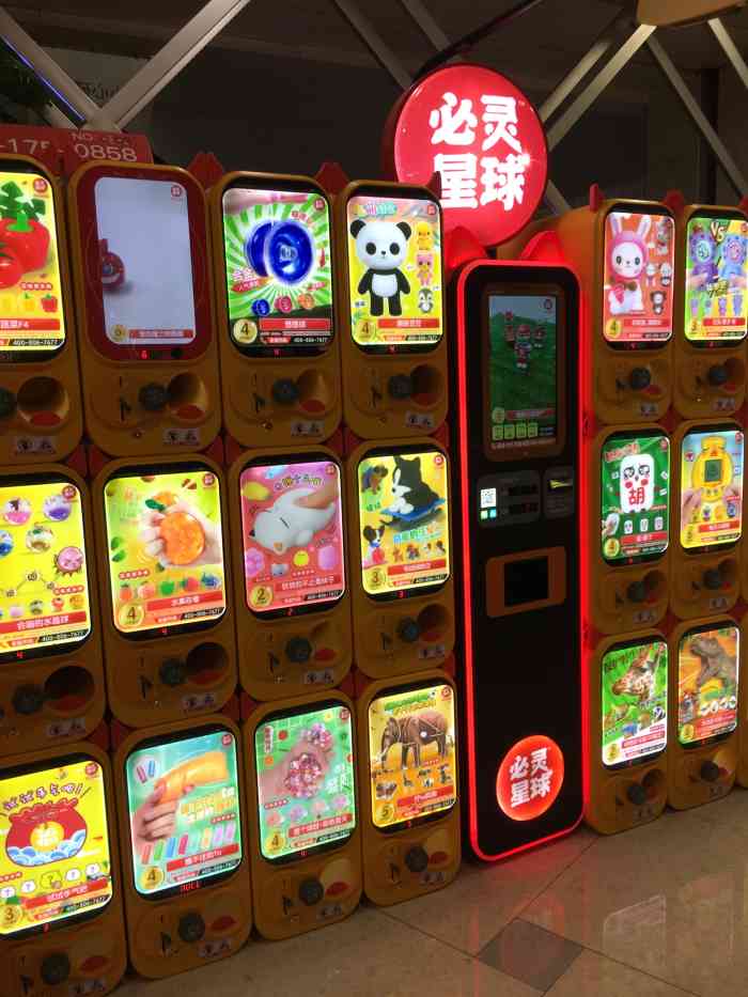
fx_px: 835
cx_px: 374
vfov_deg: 61.7
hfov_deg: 48.2
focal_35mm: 29
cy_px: 498
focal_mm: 4.15
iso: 32
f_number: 2.2
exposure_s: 1/50
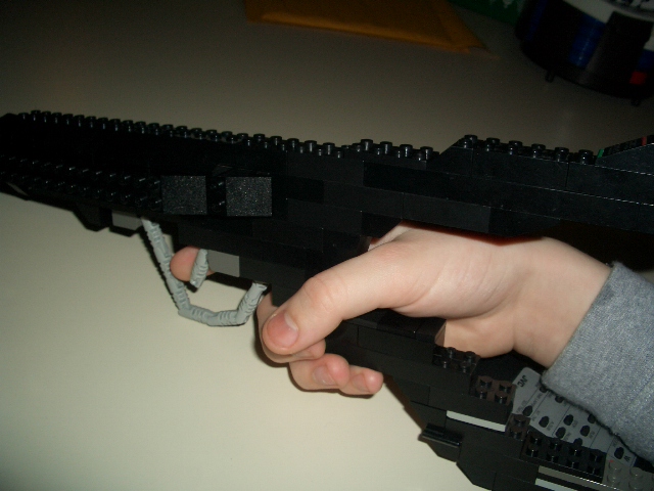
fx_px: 661
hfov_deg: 52.6
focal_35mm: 35
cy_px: 246
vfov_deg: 40.7
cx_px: 327
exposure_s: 1/60
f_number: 4.3
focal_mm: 5.8
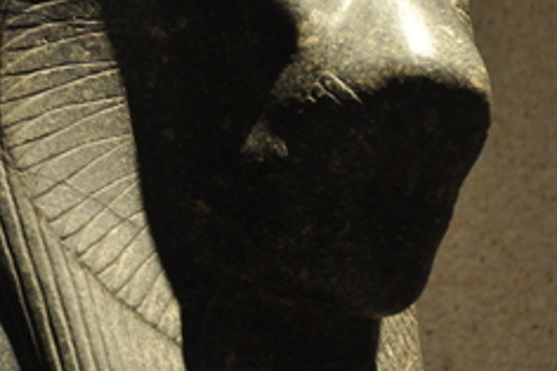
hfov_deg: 5.5
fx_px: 5828
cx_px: 151
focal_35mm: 377
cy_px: 52
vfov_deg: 3.6
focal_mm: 135
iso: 1000
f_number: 5.6
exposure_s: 1/25
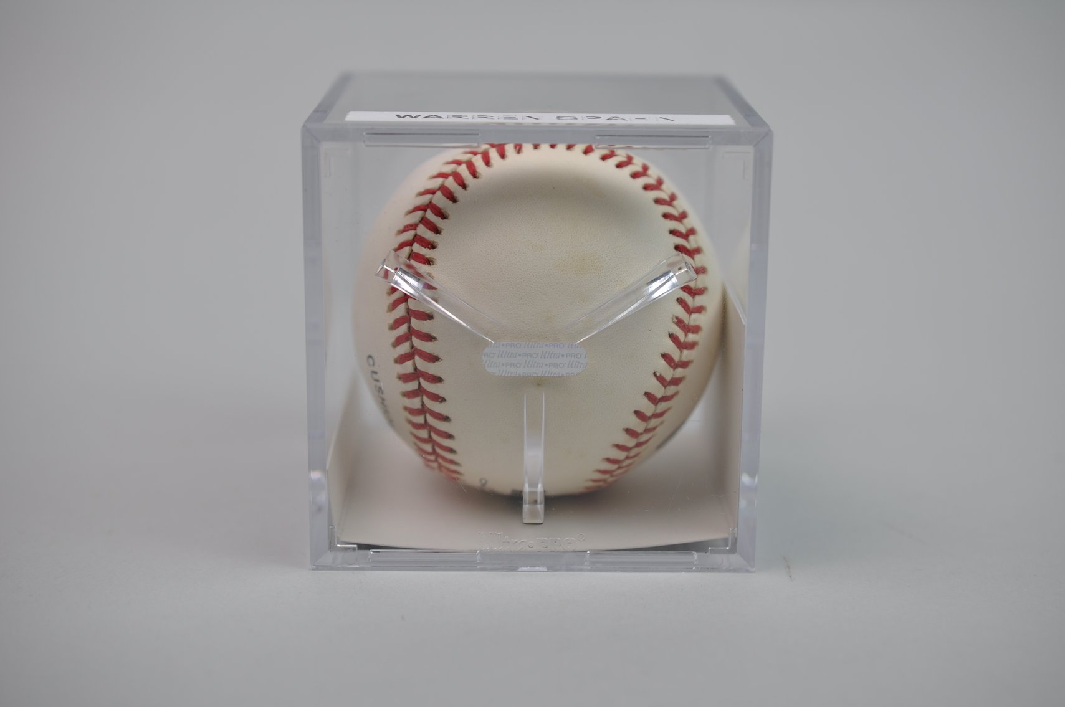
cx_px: 532
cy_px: 354
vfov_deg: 22.6
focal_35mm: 60
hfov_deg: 33.4
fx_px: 1773
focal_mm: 40
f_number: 4
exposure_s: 1/60
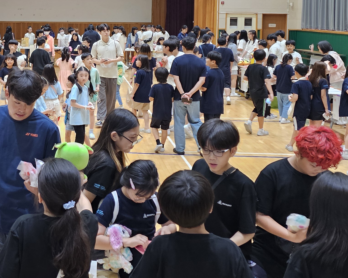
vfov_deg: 25.4
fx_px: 608
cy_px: 63
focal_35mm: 59
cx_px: 32
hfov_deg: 30.5
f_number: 1.7
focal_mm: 6.3
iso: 320
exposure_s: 1/120
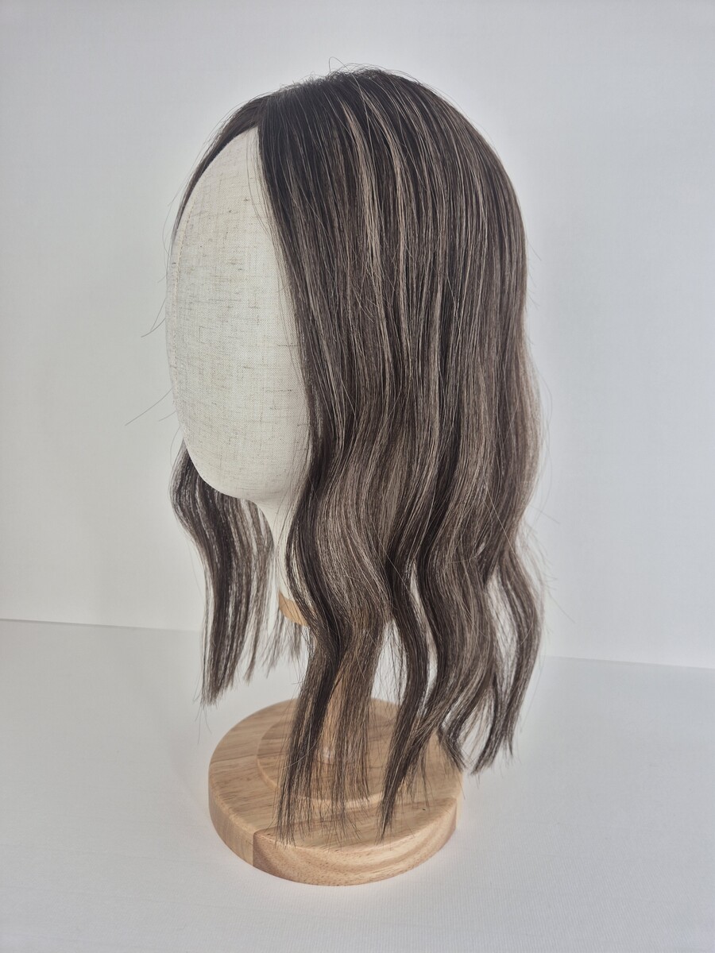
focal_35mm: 23
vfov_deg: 73.9
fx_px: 633
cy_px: 476
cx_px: 358
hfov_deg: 58.9
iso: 25
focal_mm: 5.4
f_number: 1.8
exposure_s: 1/100
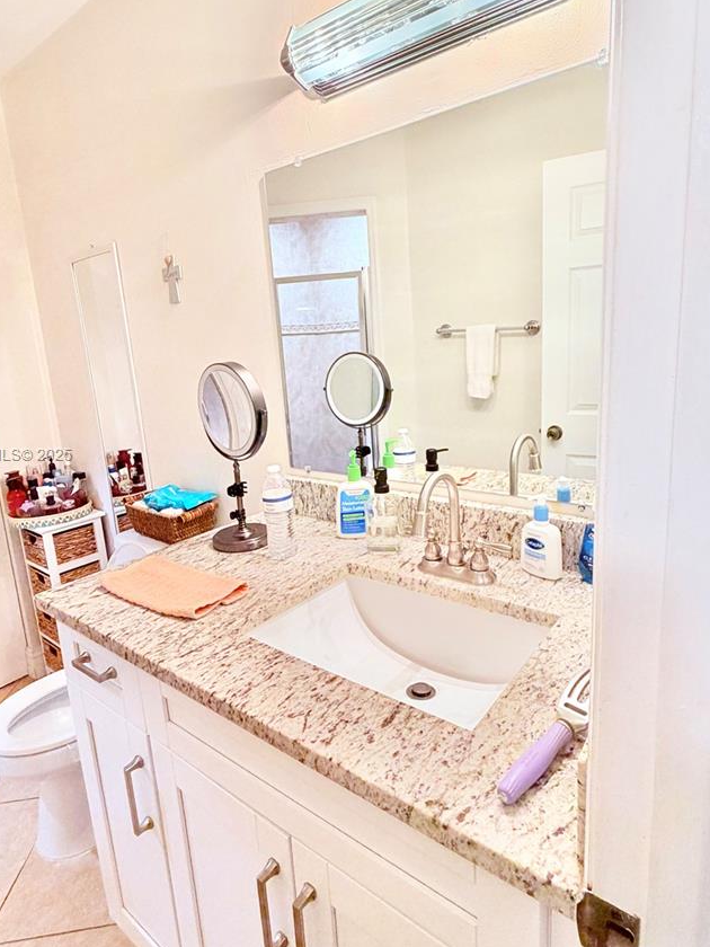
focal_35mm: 20
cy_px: 455
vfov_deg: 81.7
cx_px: 370
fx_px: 547
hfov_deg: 65.9
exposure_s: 1/60
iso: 200
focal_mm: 2.22
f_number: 2.2
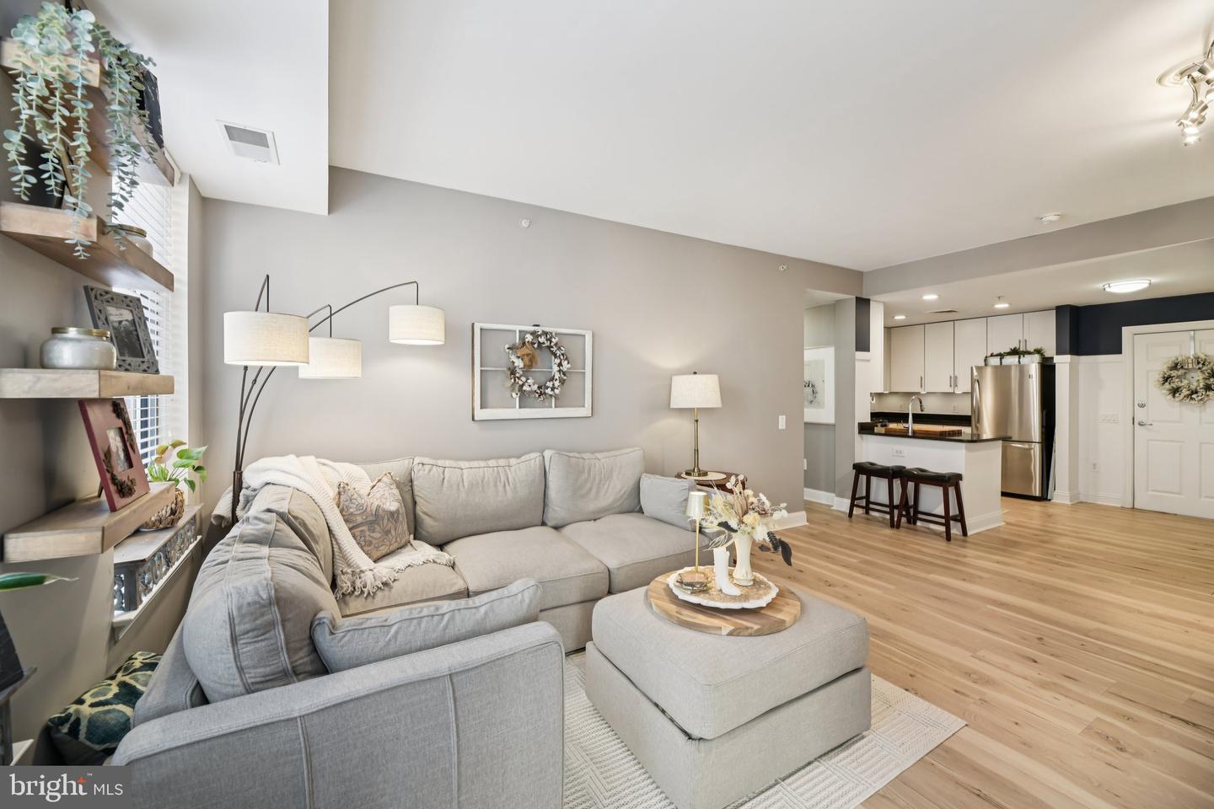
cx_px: 607
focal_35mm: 14
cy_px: 404
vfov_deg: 81.2
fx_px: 472
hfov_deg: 104.3
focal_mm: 14
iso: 280
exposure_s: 1/15
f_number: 7.1
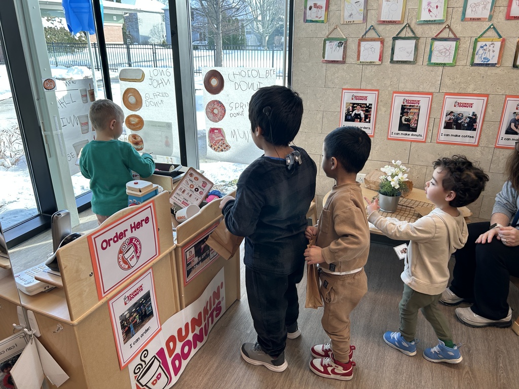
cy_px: 194
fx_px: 390
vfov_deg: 53.1
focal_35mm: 26
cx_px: 260
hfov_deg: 67.3
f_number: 1.5
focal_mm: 5.7
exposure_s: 1/120
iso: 50
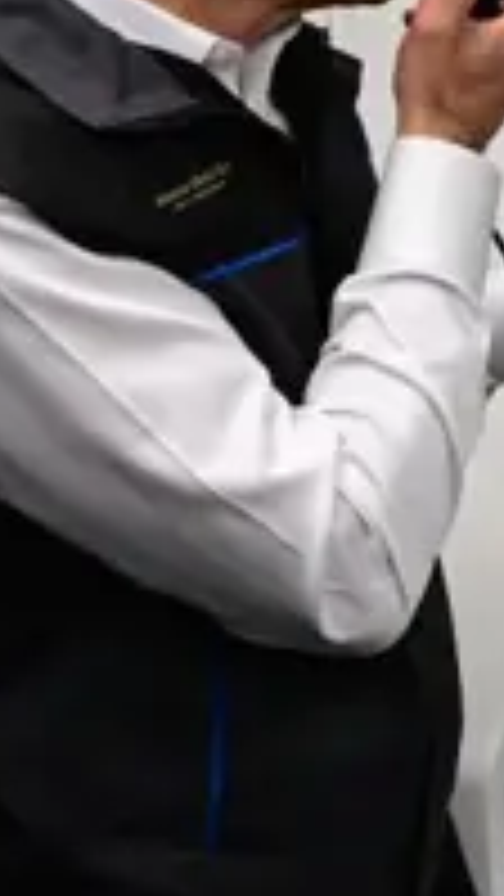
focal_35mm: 111
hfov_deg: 9.9
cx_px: 1125
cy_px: 239
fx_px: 2636
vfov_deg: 19.2
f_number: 2.8
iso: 3200
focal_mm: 24
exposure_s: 1/400
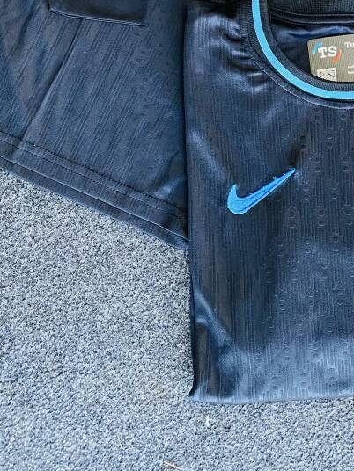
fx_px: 900
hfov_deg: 21.6
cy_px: -53
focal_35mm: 66
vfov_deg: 26.9
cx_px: 336
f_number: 1.8
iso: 200
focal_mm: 4.25
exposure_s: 1/60
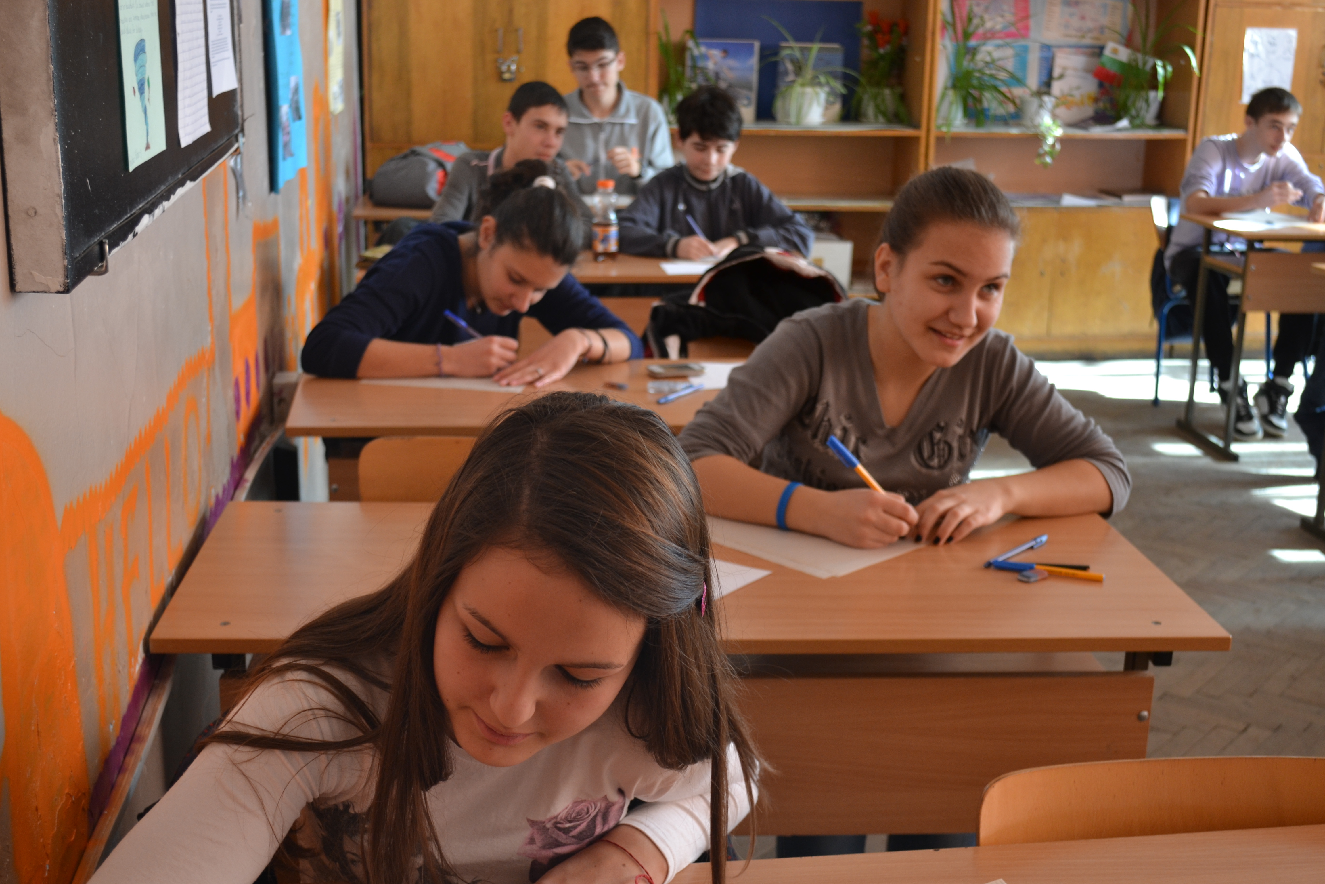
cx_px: 662
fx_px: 1656
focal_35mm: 45
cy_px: 442
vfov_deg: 29.9
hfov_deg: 43.6
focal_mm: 30
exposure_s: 1/80
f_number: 4.5
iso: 400
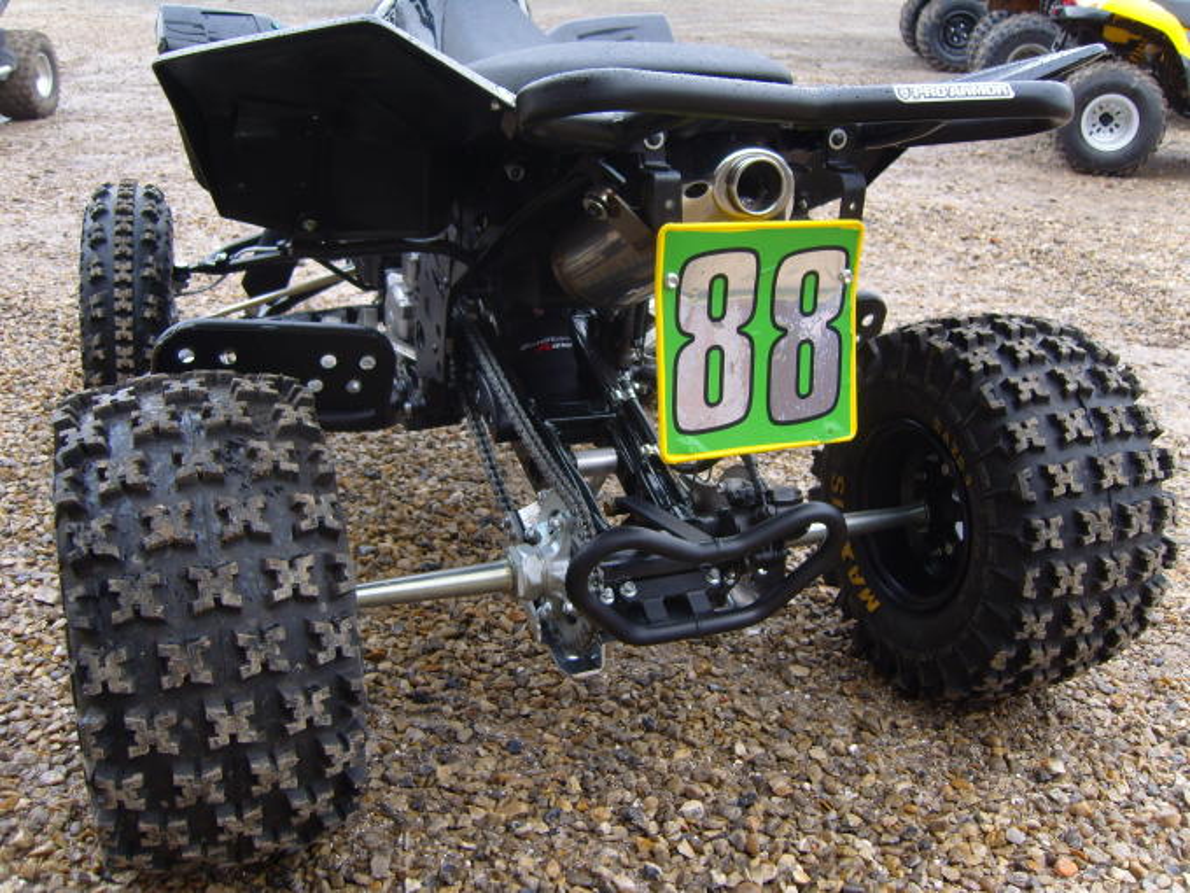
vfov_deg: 40.7
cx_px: 595
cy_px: 446
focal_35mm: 35
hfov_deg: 52.6
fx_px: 1203
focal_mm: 7.4
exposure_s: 1/125
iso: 80
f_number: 2.8
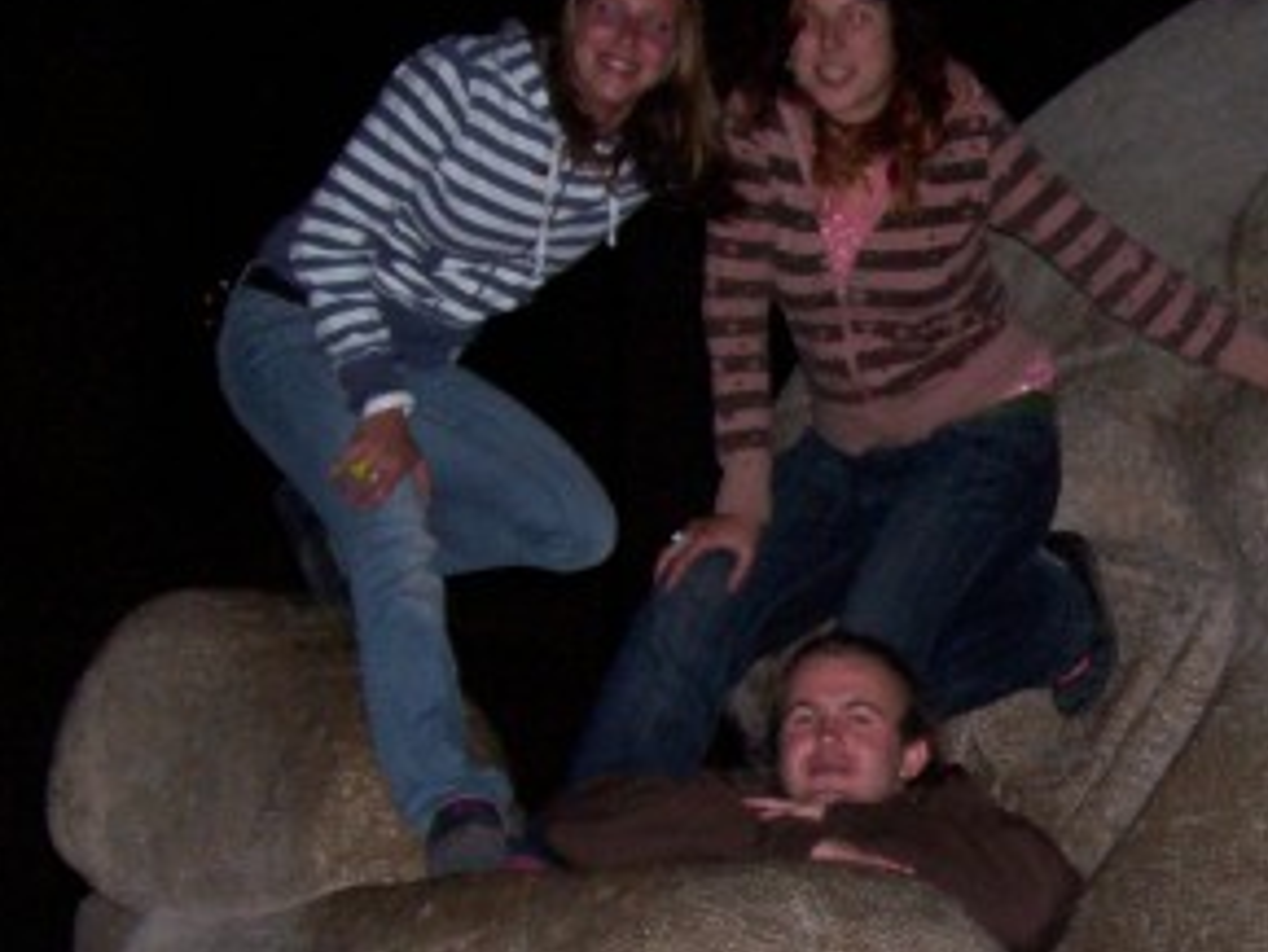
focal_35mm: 94
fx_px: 3445
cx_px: 1163
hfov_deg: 20.4
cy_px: 759
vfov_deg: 15.6
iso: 140
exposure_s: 1/112
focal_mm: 5.6
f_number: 2.7
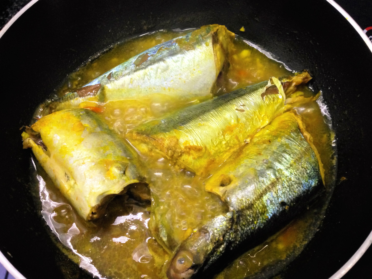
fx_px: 355
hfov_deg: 55.4
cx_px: 186
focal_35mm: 33
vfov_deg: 42.9
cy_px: 140
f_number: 2.4
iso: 250
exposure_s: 1/20
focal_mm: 4.12
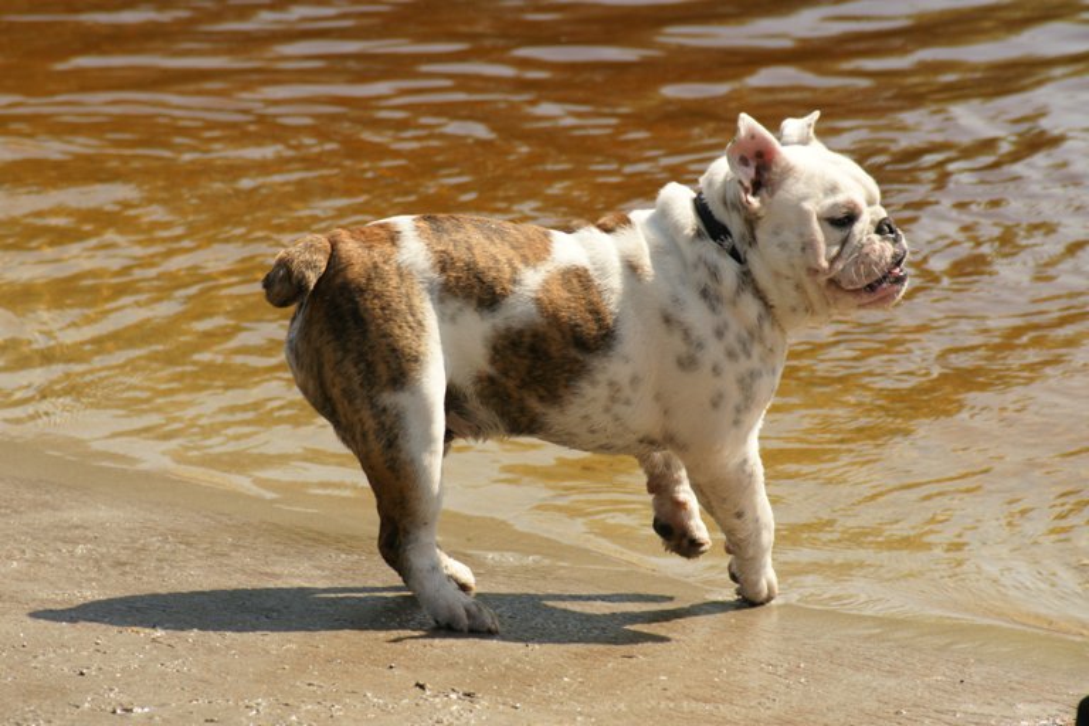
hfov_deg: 10.2
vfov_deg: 6.8
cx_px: 544
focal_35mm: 202
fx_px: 6125
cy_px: 363
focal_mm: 135
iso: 200
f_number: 6.3
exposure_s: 1/500
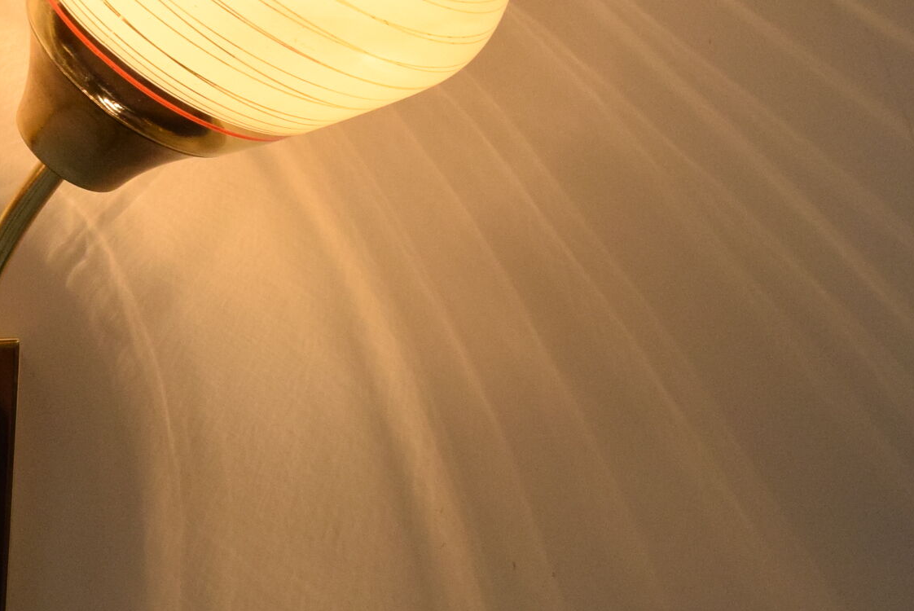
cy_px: 300
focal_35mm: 104
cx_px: -100
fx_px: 2642
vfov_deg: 13.2
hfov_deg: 18.8
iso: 1600
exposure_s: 1/320
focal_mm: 26
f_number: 9
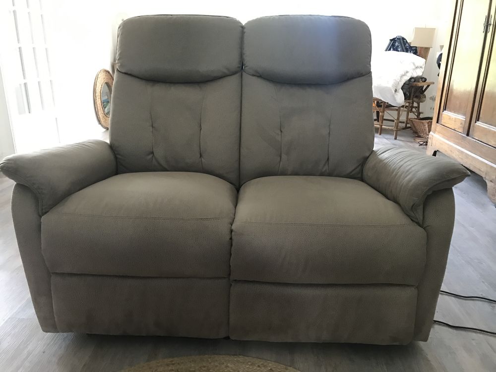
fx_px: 401
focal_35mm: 28
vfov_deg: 49.7
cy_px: 186
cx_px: 248
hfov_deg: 63.4
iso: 100
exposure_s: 1/11
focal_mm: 3.99
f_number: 1.8
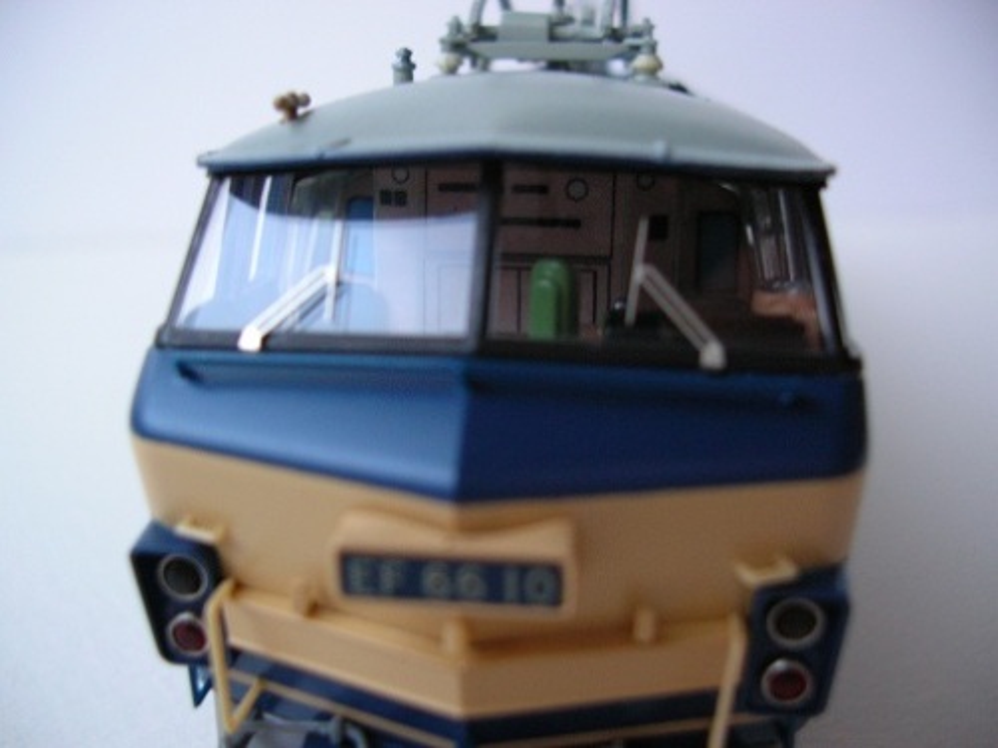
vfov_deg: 40.7
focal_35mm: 35
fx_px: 1009
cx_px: 499
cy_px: 374
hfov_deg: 52.6
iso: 94
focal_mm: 5.8
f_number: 2.8
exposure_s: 1/5.9
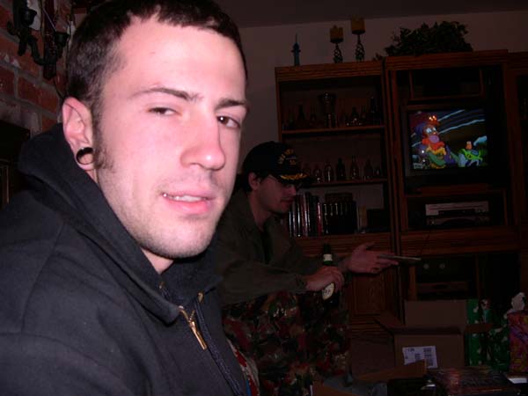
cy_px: 198
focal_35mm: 38
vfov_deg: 37.7
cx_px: 264
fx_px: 580
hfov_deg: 49.0
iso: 100
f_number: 2.8
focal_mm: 8
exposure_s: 1/60
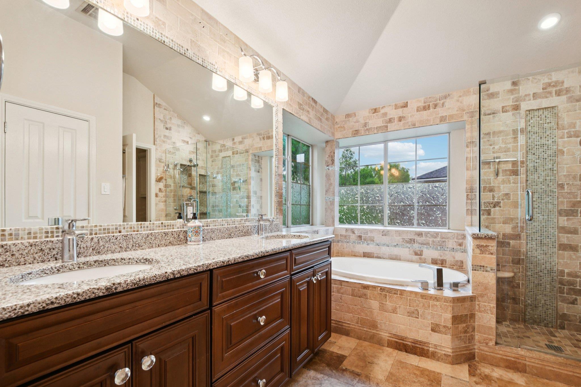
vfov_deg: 77.3
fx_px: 242
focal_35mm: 15
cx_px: 290
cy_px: 194
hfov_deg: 100.4
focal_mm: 10
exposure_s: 1/30
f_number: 8
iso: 400
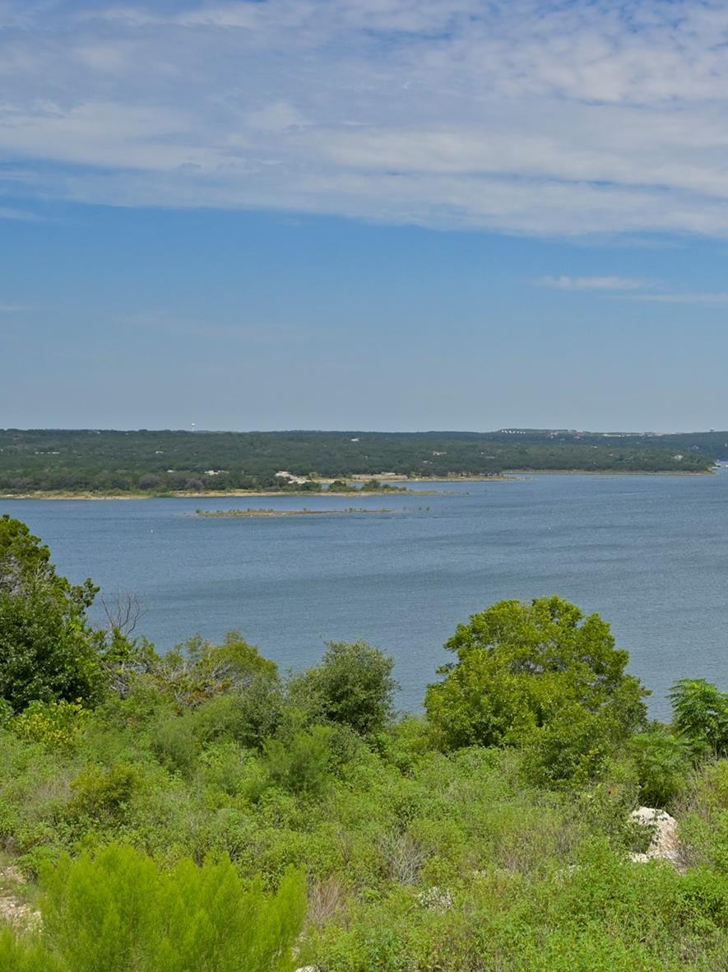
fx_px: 1403
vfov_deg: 38.2
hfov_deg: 26.4
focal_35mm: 50
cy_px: 448
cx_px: 836
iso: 800
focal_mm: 30
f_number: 8
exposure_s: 1/8000
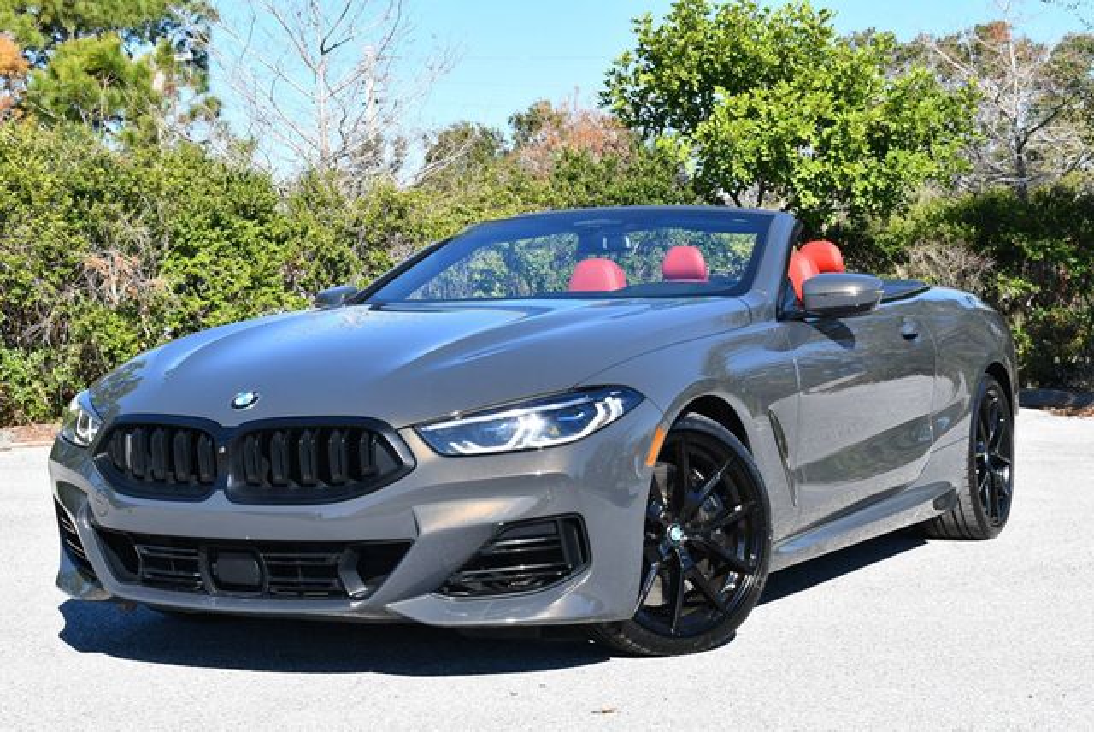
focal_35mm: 64
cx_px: 547
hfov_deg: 31.4
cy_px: 366
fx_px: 1947
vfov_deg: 21.3
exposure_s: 1/250
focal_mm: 32
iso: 140
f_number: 8
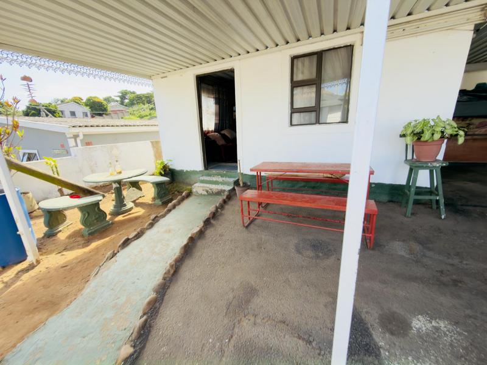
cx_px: 244
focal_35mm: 14
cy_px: 182
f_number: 2.2
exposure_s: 1/195
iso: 40
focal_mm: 2.22
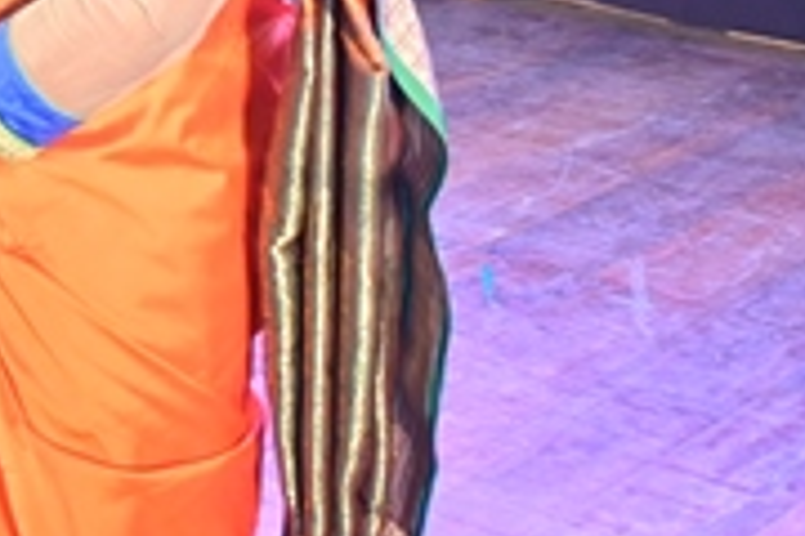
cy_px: -520
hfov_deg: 9.7
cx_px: -546
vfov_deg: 6.6
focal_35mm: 203
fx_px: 4546
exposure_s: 1/100
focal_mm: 30.5
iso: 800
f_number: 4.8
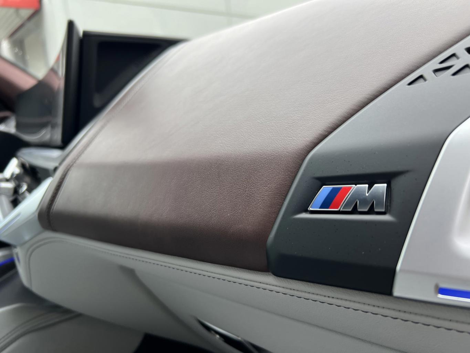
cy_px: 176
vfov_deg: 53.1
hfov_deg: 67.3
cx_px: 235
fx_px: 353
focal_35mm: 26
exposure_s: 1/389
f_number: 1.5
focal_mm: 5.7
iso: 50
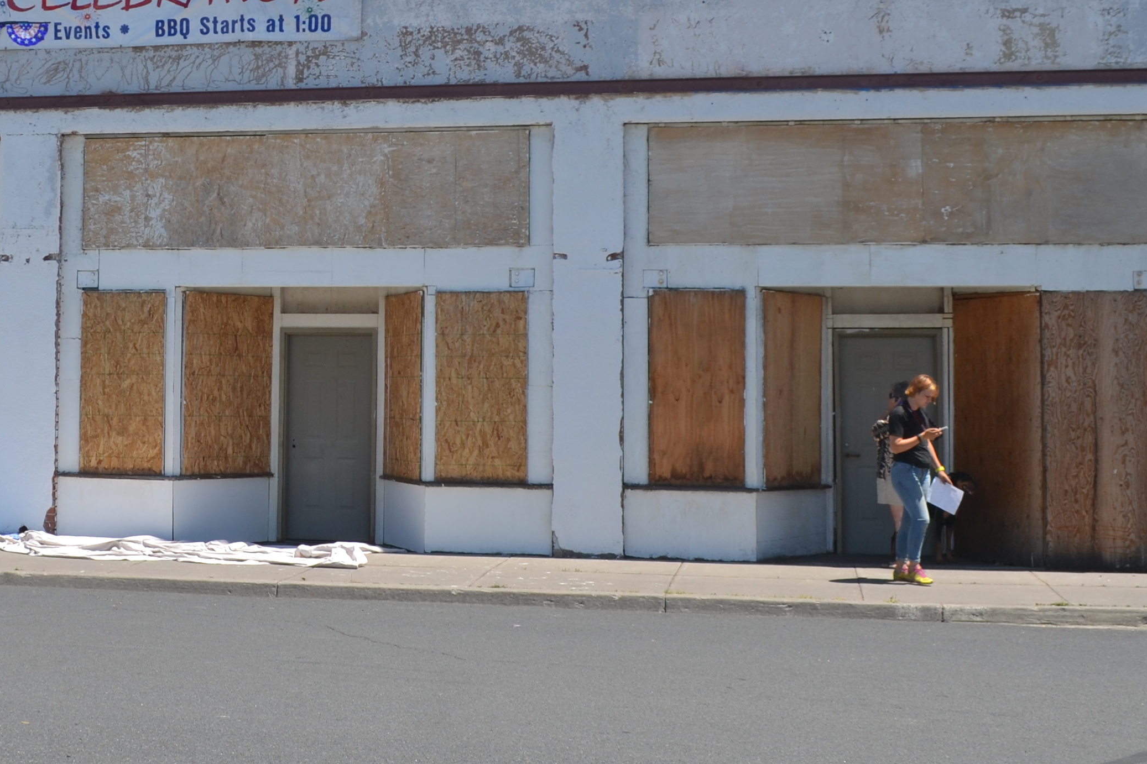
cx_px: 211
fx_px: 1911
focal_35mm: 60
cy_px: 225
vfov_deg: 22.5
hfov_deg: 32.4
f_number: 8
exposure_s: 1/250
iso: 100
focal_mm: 18
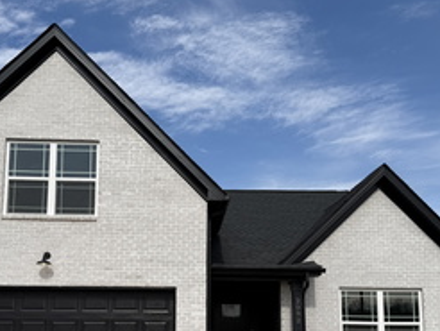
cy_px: 261
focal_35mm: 39
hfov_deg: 47.8
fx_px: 496
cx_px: 199
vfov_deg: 35.8
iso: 80
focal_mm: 6.76
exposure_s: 1/5319
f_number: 1.78
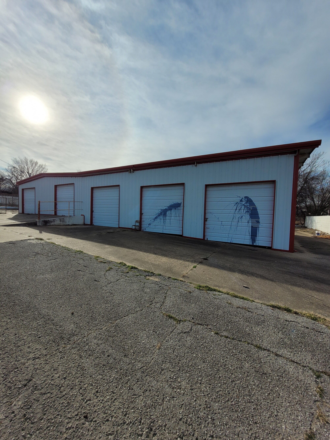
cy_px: 220
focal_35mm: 13
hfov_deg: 89.9
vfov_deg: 106.2
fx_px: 165
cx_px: 165
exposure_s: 1/3362
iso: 40
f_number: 2.2
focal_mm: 1.74
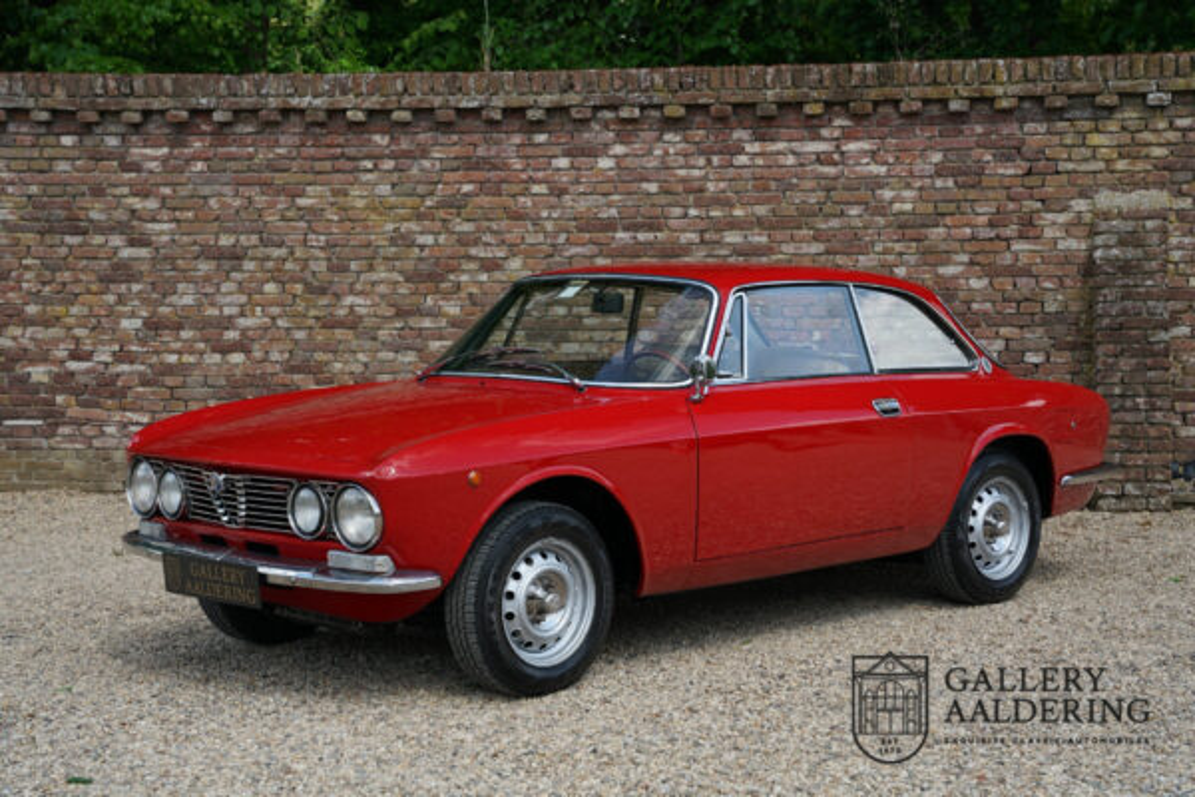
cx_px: 598
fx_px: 2157
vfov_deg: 20.9
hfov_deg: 31.0
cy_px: 398
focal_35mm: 65
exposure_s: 1/100
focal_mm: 65
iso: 100
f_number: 5.6
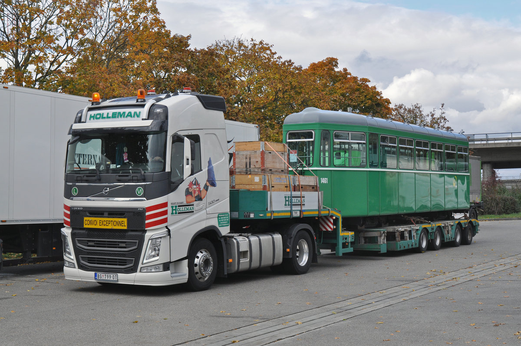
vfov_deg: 23.7
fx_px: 824
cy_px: 173
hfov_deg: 35.1
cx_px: 260
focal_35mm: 57
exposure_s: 1/320
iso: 400
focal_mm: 38
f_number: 9
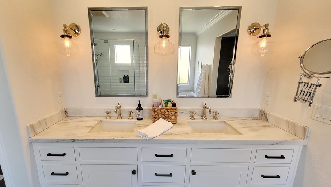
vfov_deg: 67.0
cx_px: 151
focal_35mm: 16
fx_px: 140
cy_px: 101
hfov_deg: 99.1
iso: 40
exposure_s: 1/60
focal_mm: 1.74
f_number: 2.2
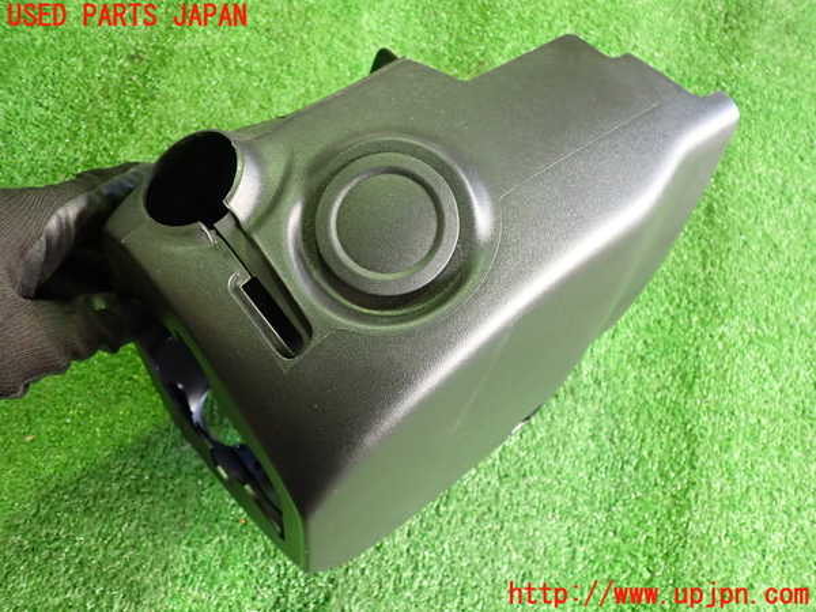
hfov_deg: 60.0
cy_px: 306
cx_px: 408
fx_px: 707
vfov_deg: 46.8
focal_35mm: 30
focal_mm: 5.4
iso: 500
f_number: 2.3
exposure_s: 1/30
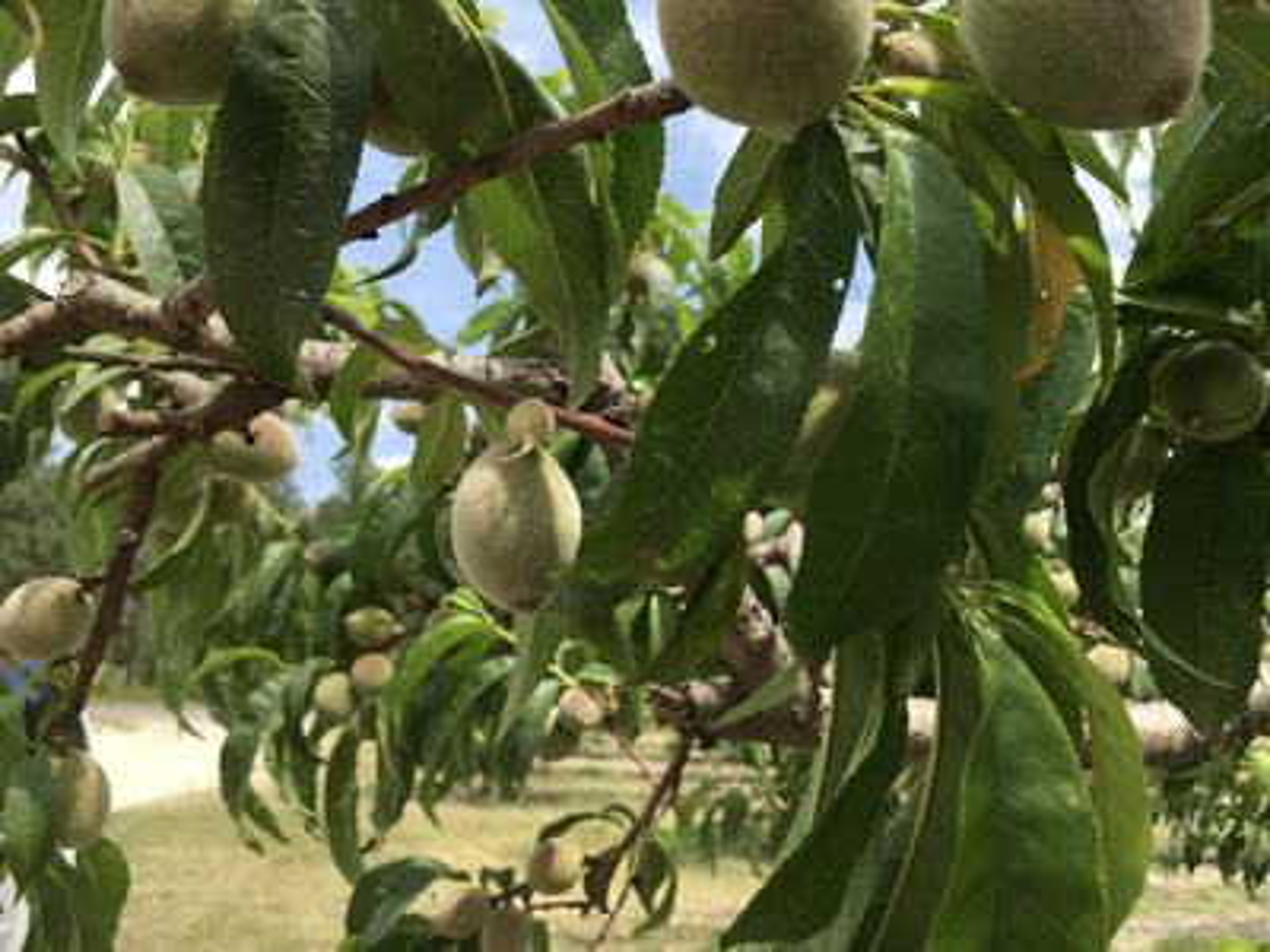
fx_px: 1064
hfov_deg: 61.7
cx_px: 635
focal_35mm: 29
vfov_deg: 48.2
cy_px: 476
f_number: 2.2
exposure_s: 1/1054
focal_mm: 4.15
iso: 25
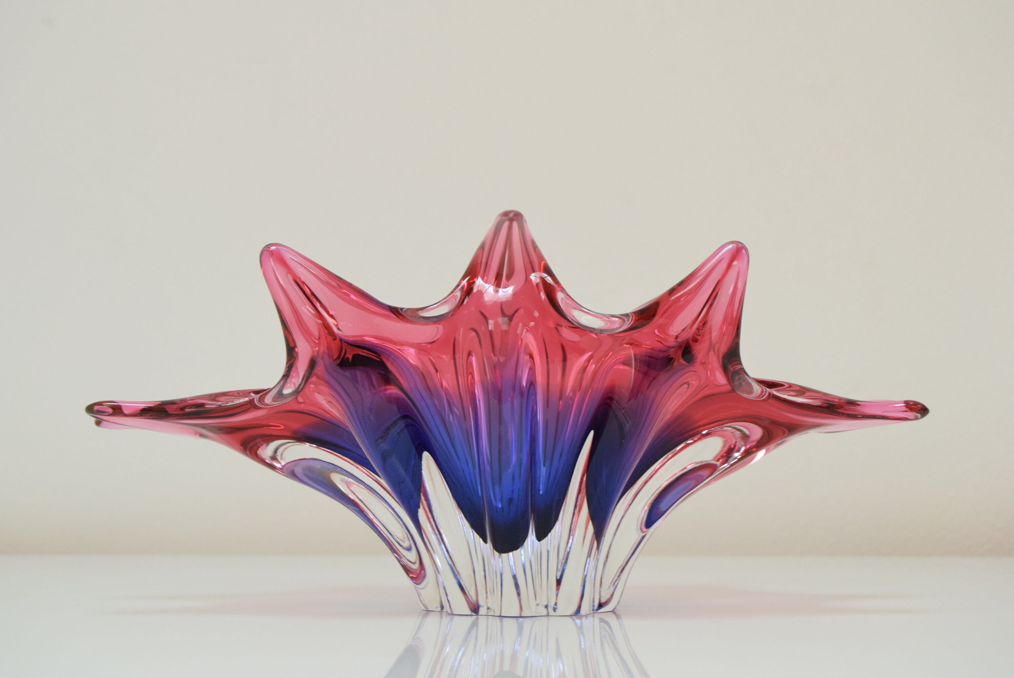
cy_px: 339
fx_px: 2030
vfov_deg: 19.0
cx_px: 507
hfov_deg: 28.1
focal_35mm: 72
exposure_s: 1/160
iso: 1600
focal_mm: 48
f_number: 8
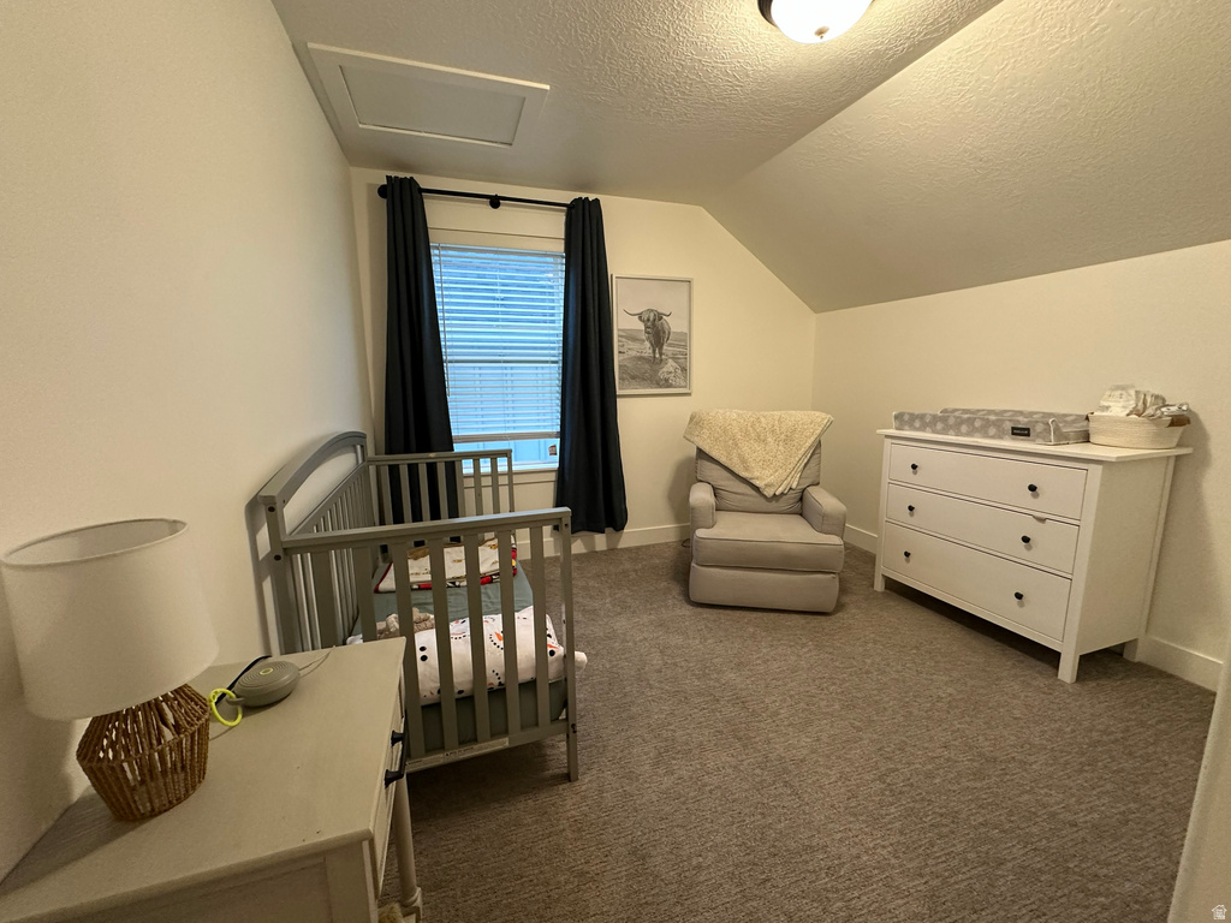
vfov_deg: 85.7
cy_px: 462
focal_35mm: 14
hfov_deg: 102.1
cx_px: 616
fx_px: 498
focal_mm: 2.22
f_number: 2.2
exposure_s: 1/60
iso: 320
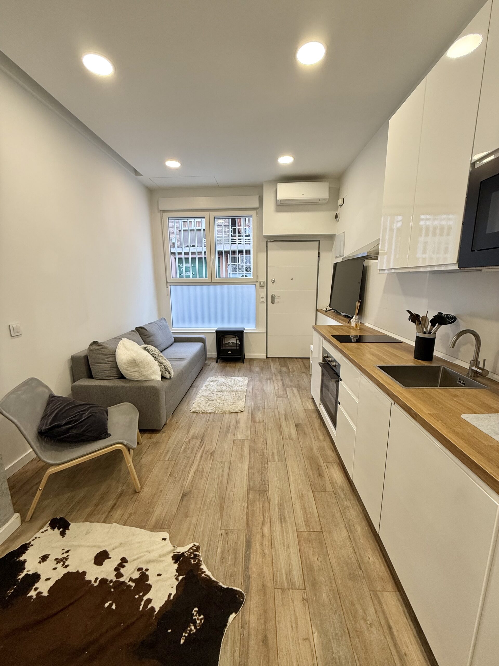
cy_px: 333
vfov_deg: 102.1
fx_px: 269
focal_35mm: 14
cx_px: 250
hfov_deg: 85.7
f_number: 2.2
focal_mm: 2.22
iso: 125
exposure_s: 1/100
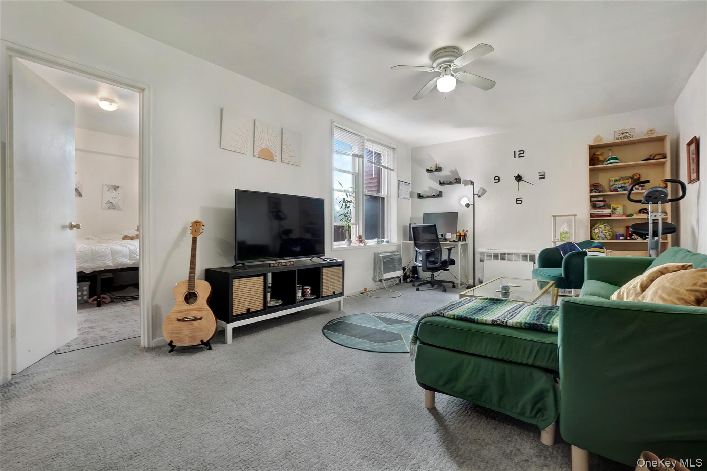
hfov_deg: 100.4
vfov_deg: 77.3
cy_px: 236
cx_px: 354
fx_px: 294
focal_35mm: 15
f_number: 9
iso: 800
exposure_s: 1/6
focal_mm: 10
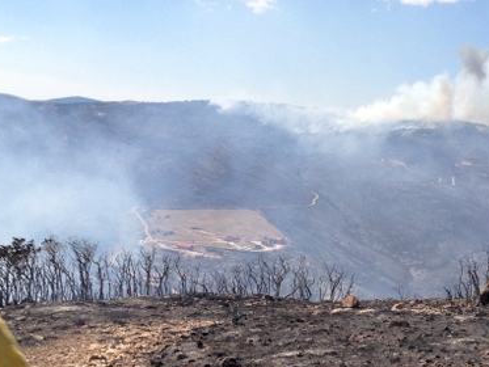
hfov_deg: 25.9
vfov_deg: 19.6
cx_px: 319
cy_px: 246
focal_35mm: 75
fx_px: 1060
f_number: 2.4
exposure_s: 1/2045
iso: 50
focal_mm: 4.28
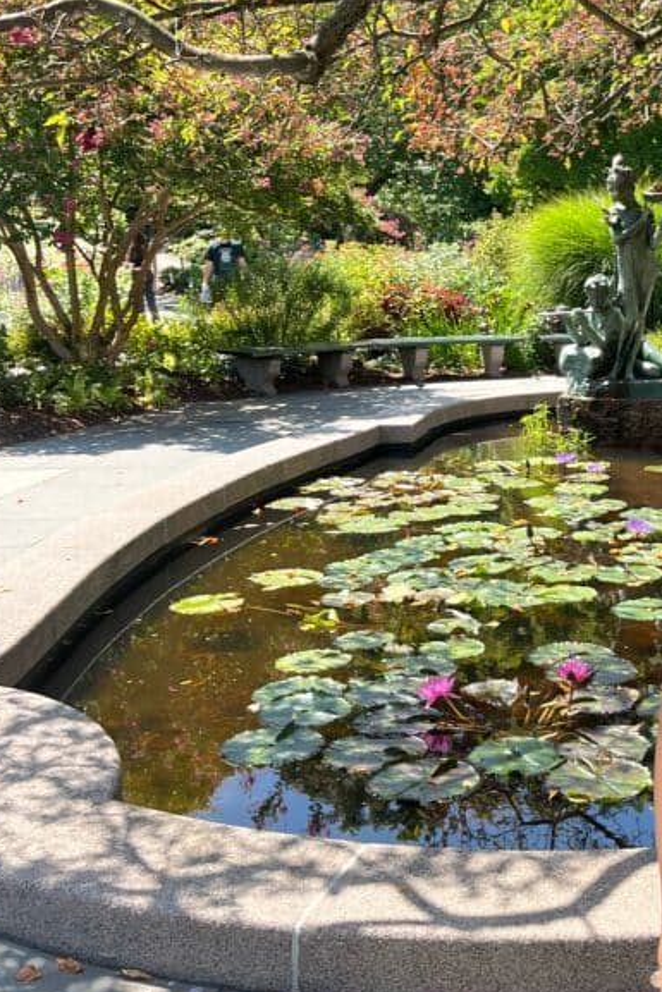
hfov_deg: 26.8
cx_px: 636
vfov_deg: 40.9
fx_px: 1323
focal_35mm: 48
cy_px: 383
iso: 50
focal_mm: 5.1
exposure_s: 1/810
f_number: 1.6
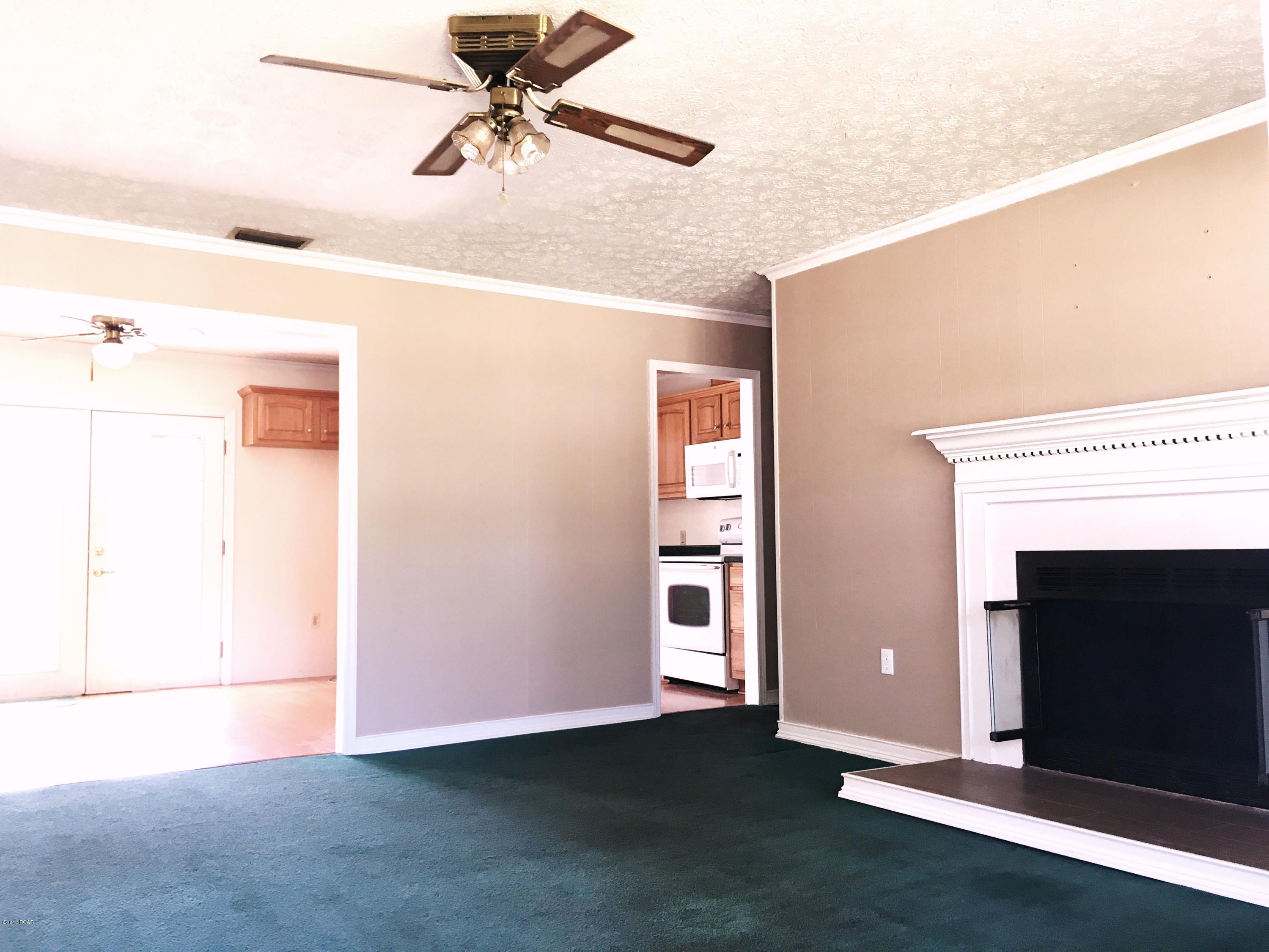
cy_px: 476
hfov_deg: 61.7
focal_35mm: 29
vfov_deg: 48.2
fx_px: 1063
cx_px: 634
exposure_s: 1/30
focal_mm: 4.15
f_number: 2.2
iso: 50
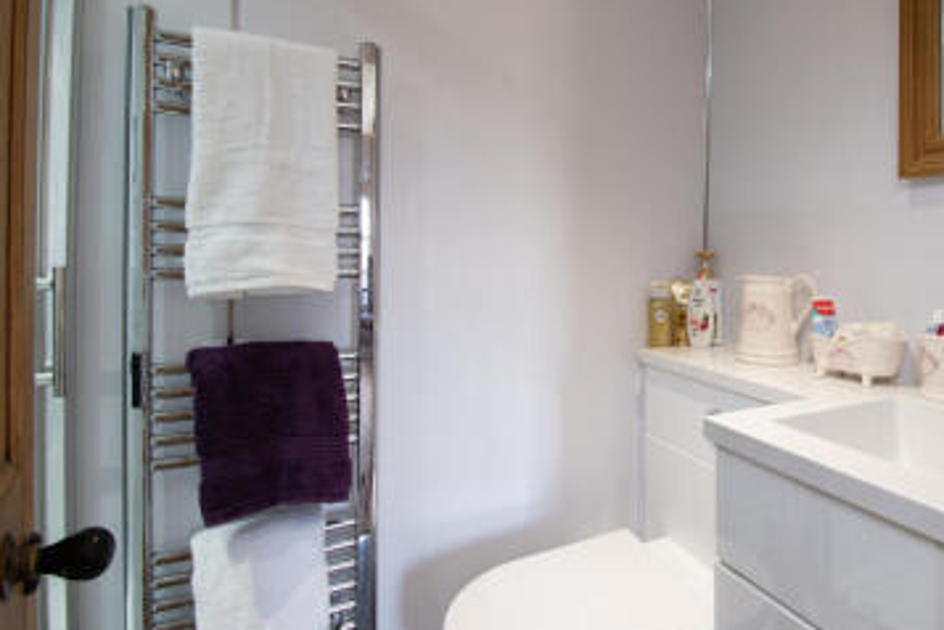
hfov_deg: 82.0
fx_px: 524
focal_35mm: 20
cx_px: 603
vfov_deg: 61.6
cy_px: 263
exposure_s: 1/6
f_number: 8
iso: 320
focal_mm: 10
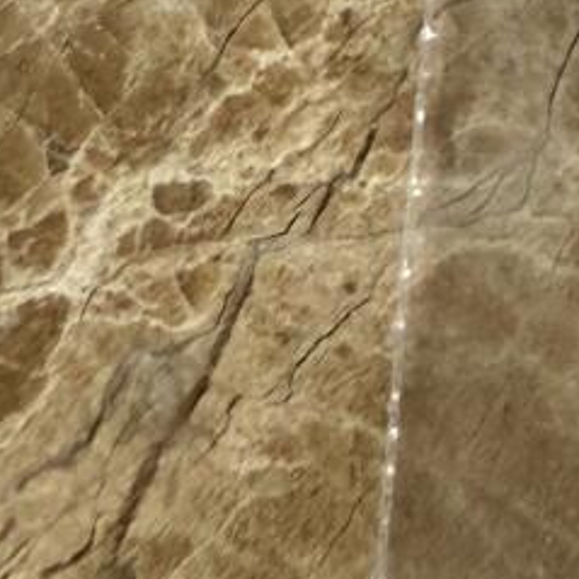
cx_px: 1422
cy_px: -673
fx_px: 3028
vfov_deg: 9.9
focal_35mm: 160
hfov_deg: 9.6
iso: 40
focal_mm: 2.22
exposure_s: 1/168
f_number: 2.2
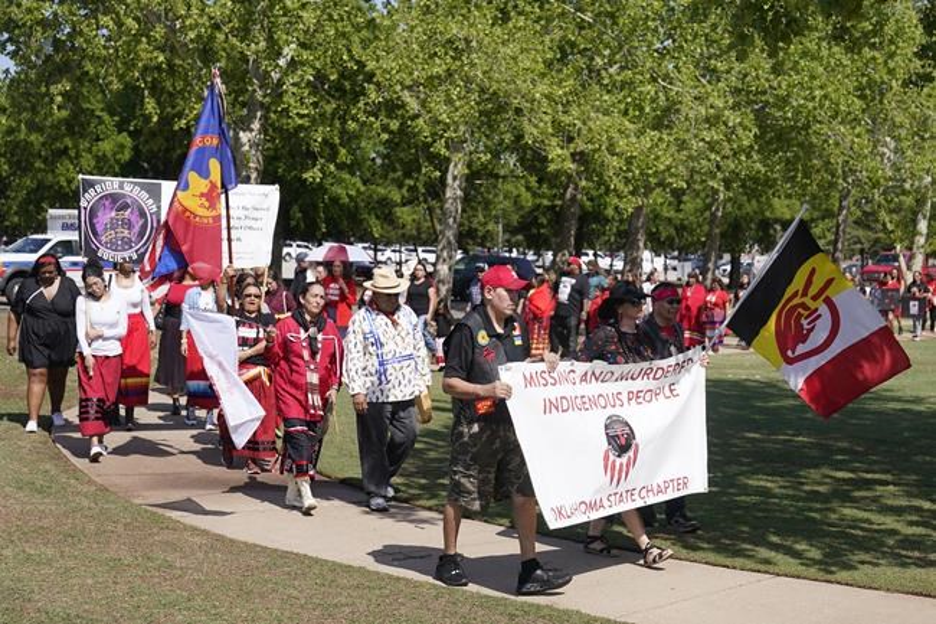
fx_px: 1196
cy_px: 312
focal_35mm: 46
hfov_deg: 42.8
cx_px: 468
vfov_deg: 29.2
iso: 200
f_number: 4
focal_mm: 46
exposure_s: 1/2000
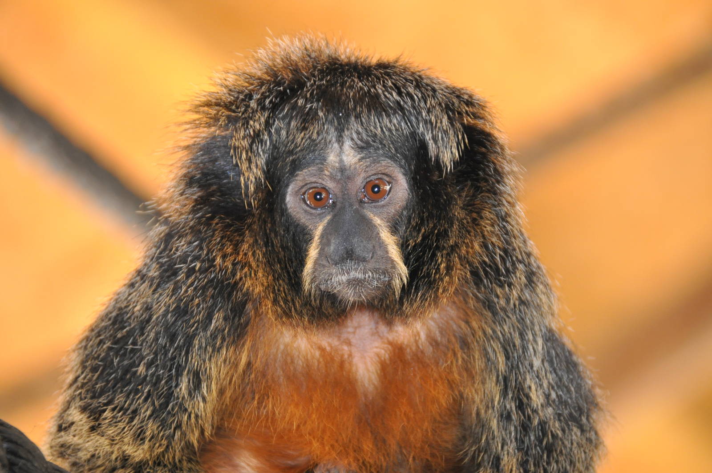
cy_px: 236
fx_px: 8297
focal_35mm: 420
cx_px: 356
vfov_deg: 3.3
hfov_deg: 4.9
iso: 1000
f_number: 5.6
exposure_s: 1/60
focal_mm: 280
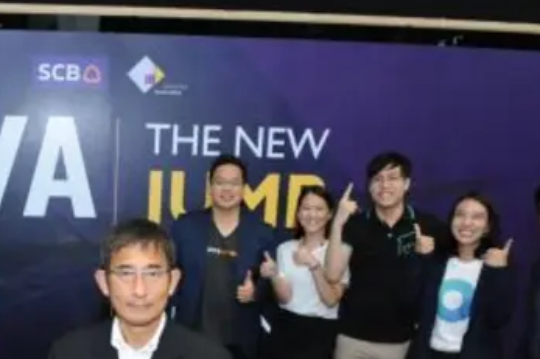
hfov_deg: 35.1
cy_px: 339
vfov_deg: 24.2
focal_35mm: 54
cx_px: 70
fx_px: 810
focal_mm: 24
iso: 2500
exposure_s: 1/80
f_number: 4.5
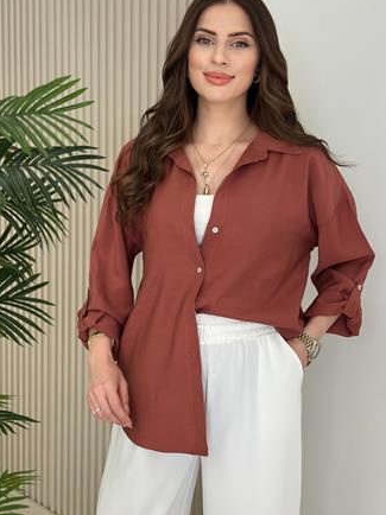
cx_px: 214
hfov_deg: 24.8
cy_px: 253
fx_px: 878
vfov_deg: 32.7
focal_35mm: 59
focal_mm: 6.86
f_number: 1.78
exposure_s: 1/324
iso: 80
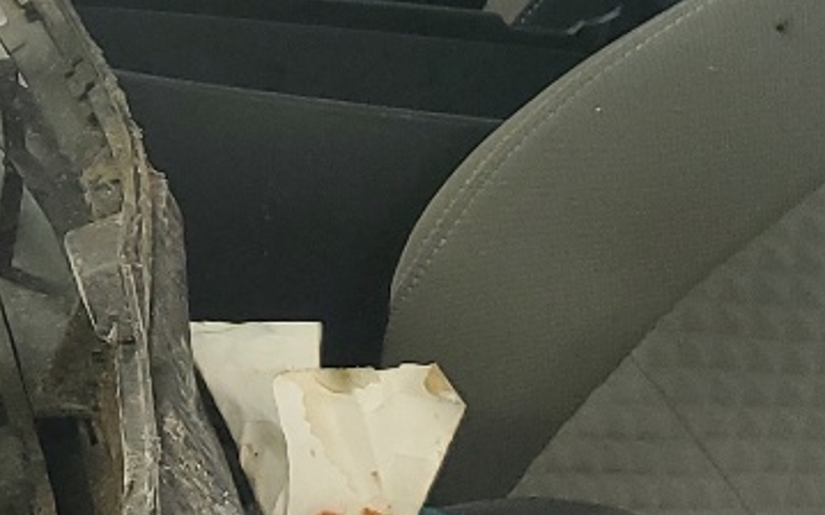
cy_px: -2
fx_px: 2764
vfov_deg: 10.5
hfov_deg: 15.5
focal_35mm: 123
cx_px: -453
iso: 77
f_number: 1.5
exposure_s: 1/60.2
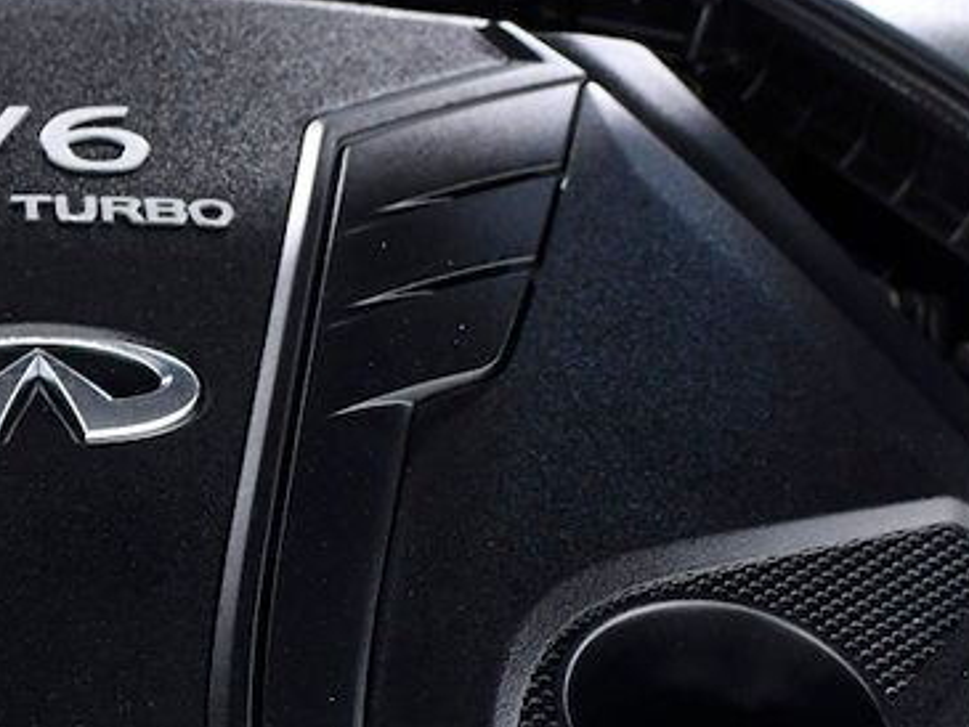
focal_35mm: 97
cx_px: 29
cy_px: 657
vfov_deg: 15.1
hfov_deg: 19.7
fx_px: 2716
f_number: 3.5
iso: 1250
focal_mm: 24
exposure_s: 1/100
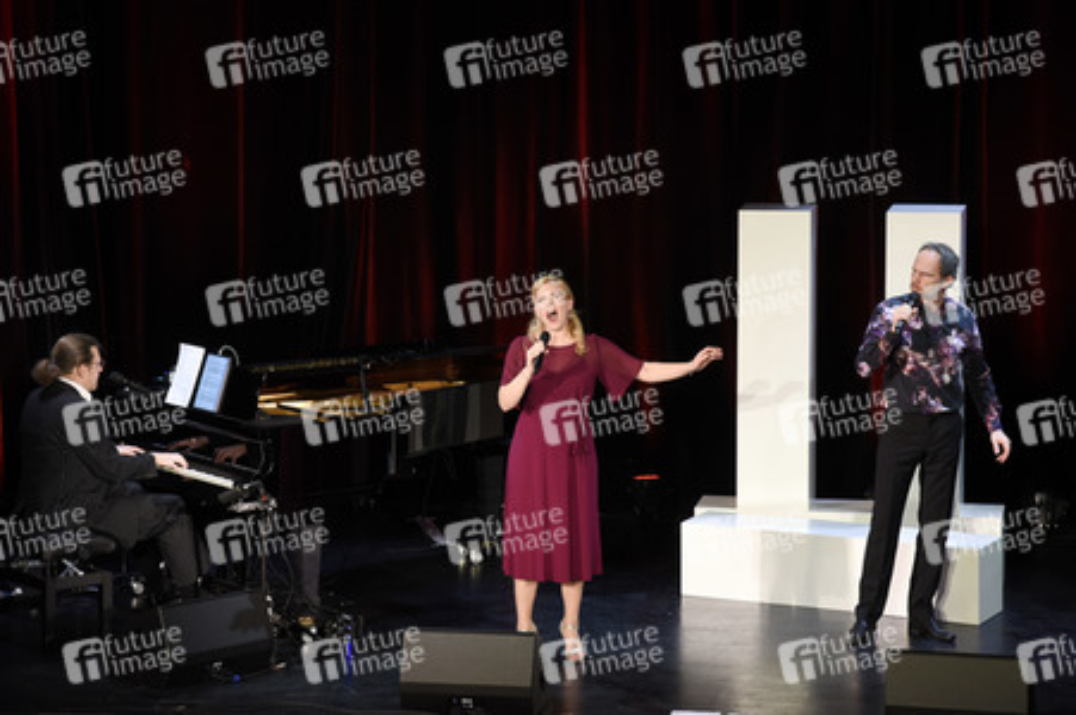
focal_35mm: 120
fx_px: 3584
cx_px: 538
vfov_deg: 11.4
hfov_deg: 17.1
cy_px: 358
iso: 1000
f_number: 6.3
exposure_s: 1/60
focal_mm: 120
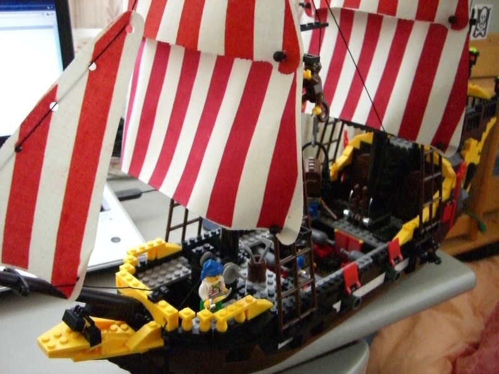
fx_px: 548
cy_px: 187
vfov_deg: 37.7
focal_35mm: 38
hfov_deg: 49.0
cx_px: 250
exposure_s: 1/60
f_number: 2.7
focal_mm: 6.2
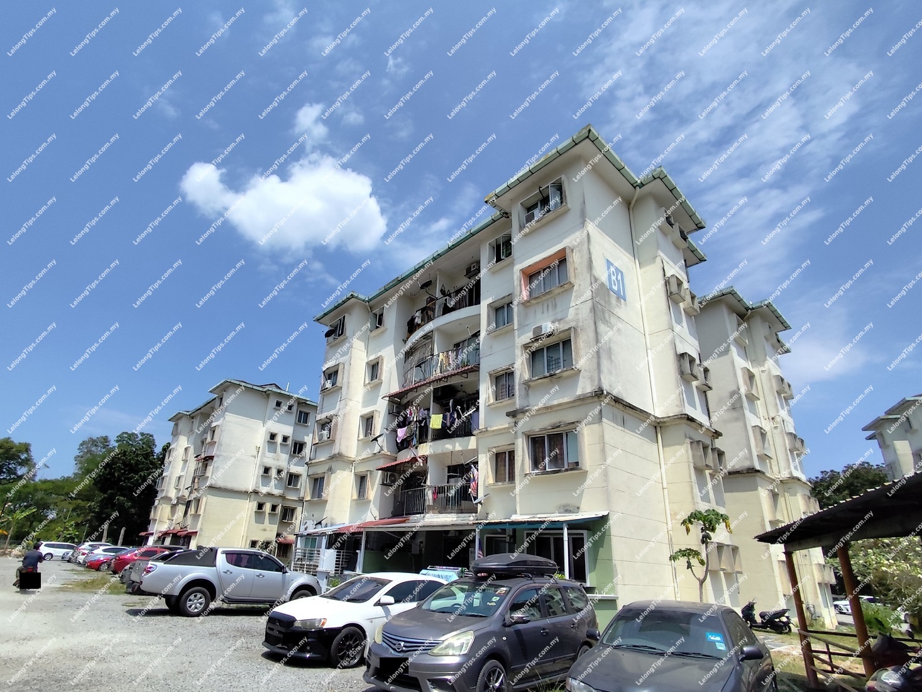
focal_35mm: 16
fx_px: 426
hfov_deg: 94.5
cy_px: 346
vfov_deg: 78.1
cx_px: 461
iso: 50
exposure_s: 1/2214
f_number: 2.2
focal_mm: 1.65
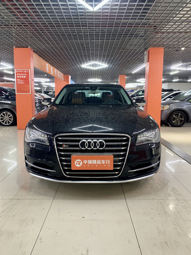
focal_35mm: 26
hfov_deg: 53.1
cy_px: 128
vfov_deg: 67.3
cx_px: 96
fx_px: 191
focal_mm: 4.25
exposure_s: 1/46
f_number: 1.8
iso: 400
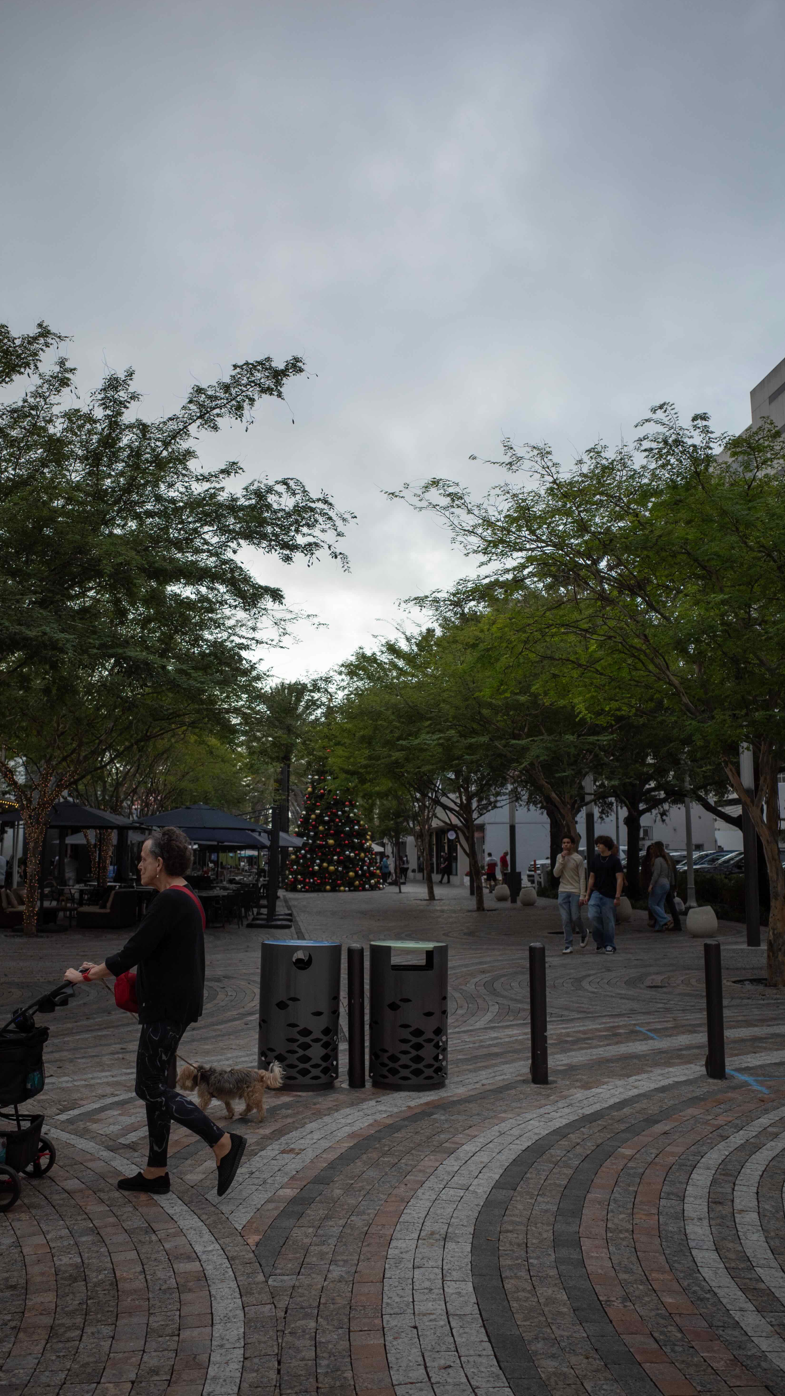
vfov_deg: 64.3
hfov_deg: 38.9
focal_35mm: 30
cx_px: 350
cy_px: 705
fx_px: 1110
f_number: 2.8
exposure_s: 1/1600
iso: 200
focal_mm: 18.3
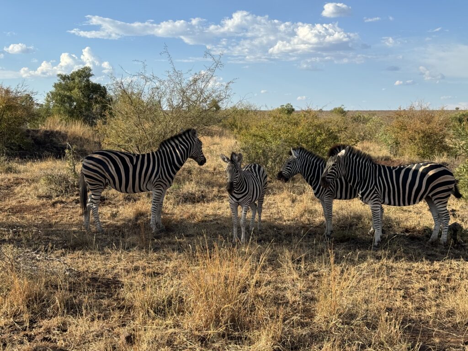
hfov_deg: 39.7
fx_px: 649
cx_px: 234
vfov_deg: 30.3
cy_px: 176
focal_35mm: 48
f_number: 1.78
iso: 64
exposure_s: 1/2611
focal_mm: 6.76
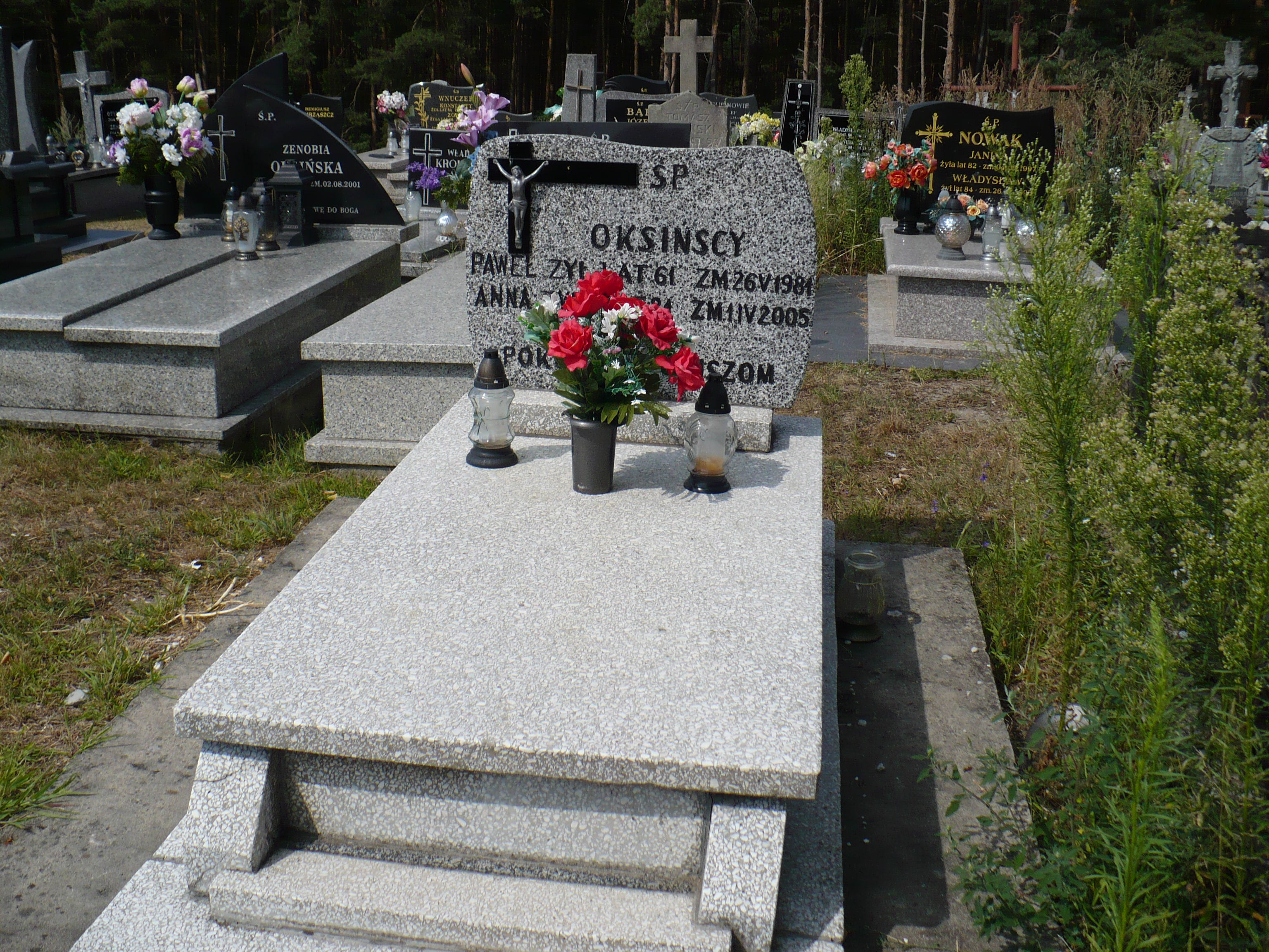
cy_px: 476
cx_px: 634
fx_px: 1356
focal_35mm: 37
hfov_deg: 50.1
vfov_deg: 38.7
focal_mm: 6.1
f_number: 8
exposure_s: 1/320
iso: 100
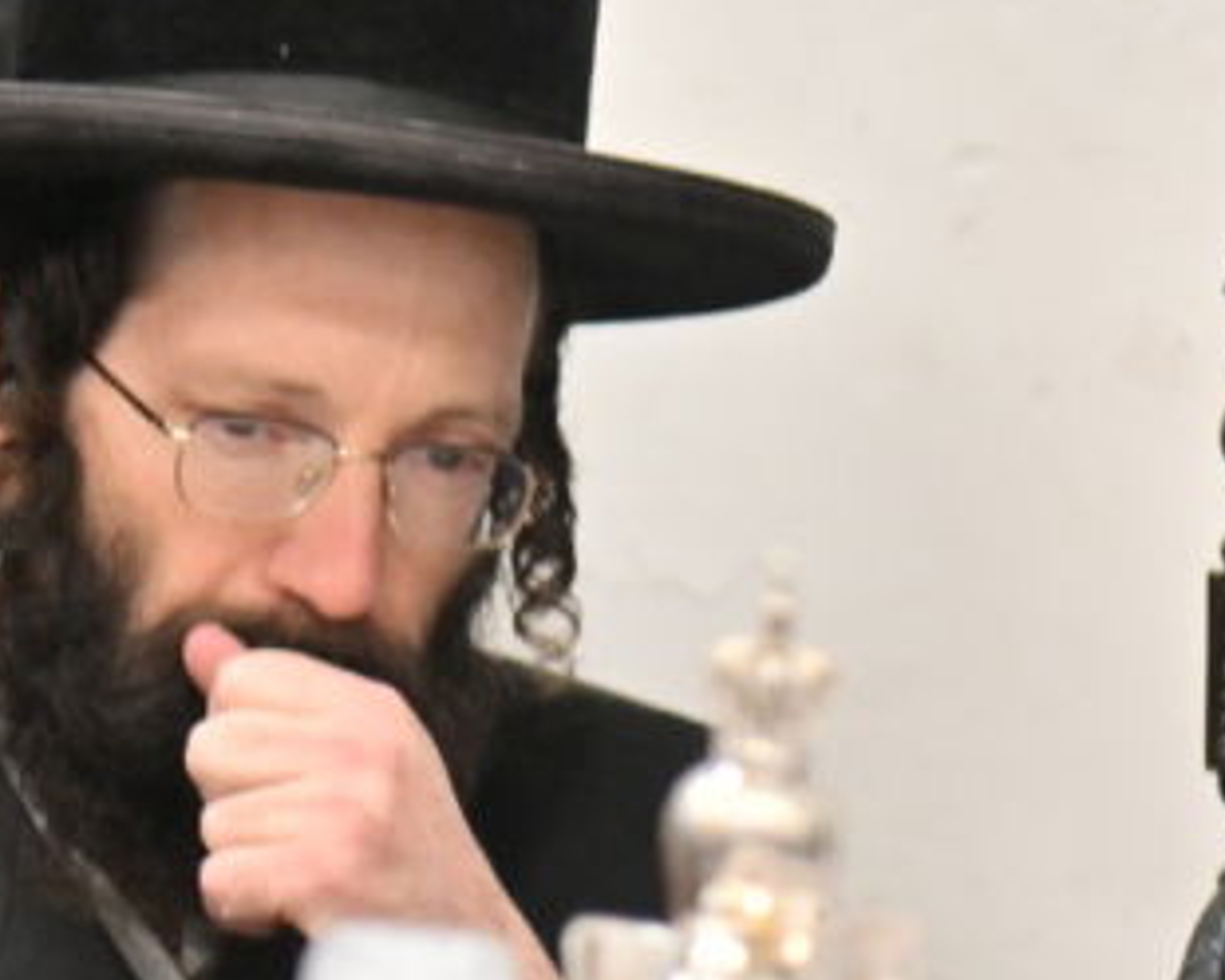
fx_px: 20230
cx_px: 1944
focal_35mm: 558
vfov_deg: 2.8
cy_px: 885
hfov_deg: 3.5
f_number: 4
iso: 1000
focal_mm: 120
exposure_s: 1/160
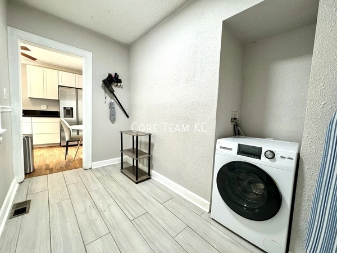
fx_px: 136
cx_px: 168
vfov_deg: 85.7
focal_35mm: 14
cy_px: 126
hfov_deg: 102.1
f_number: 2.2
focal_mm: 2.22
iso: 320
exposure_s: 1/60
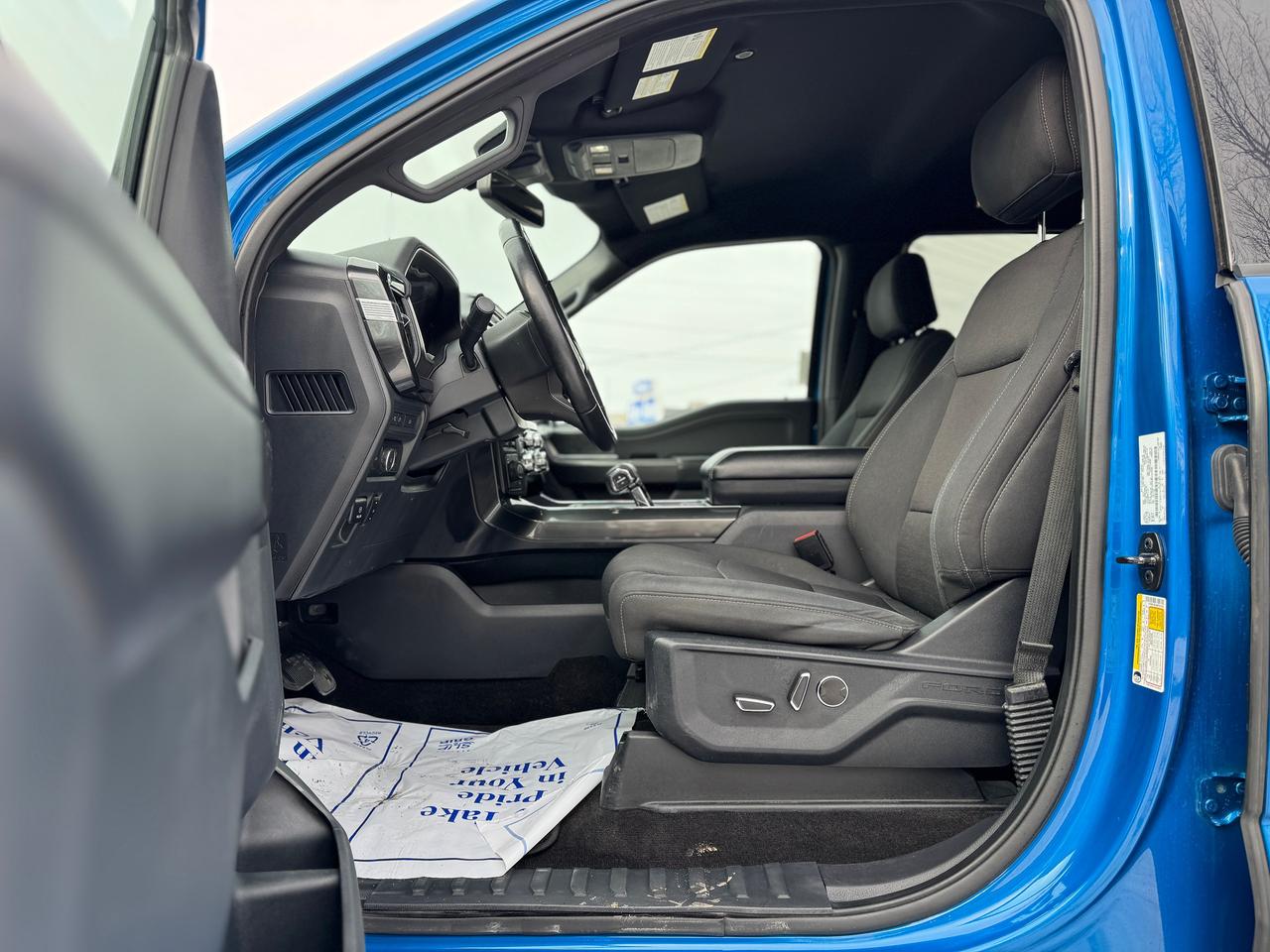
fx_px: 881
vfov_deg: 56.8
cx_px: 635
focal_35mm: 24
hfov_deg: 71.6
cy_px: 476
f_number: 1.78
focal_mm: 6.76
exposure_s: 1/356
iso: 80
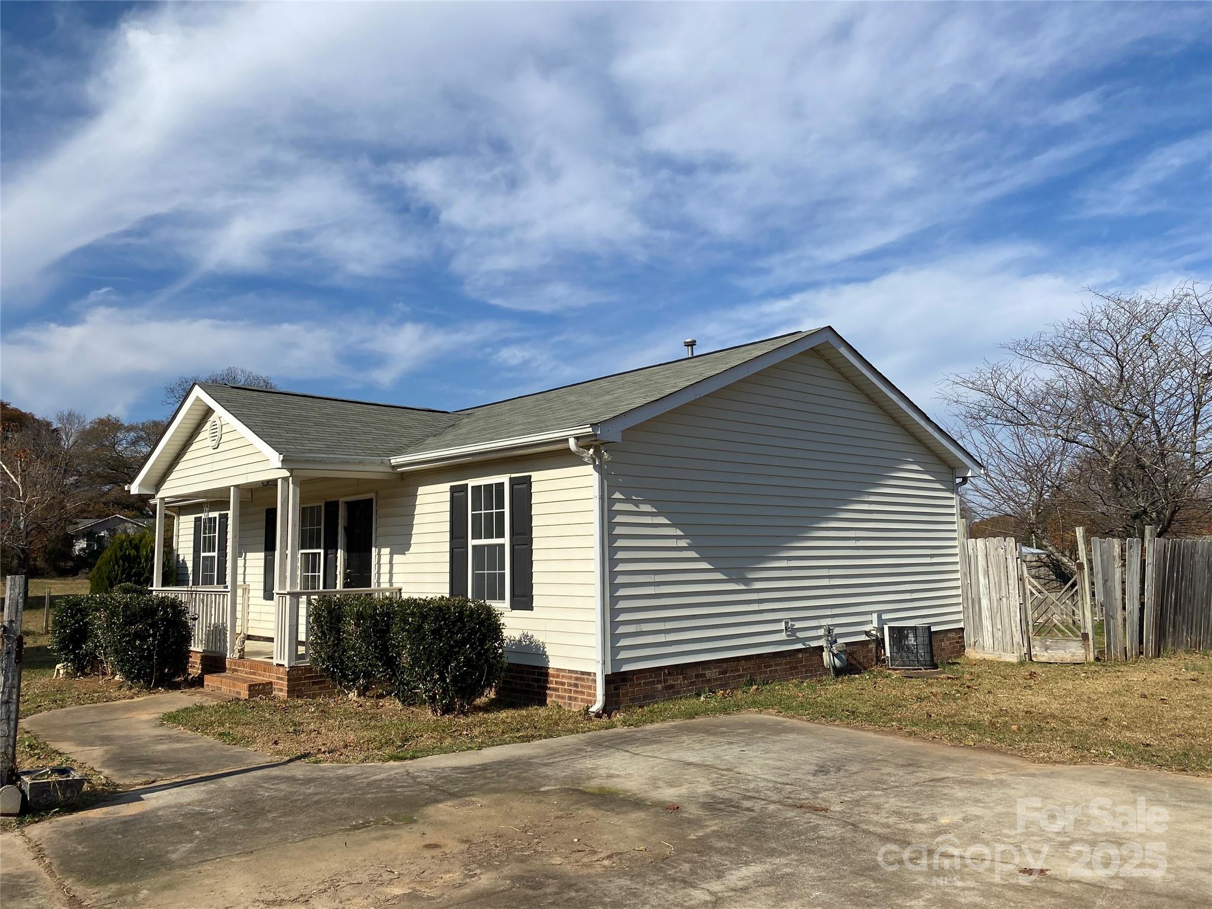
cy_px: 454
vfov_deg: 53.1
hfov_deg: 67.3
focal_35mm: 26
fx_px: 910
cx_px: 606
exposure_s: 1/4608
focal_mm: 4.25
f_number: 1.8
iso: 32
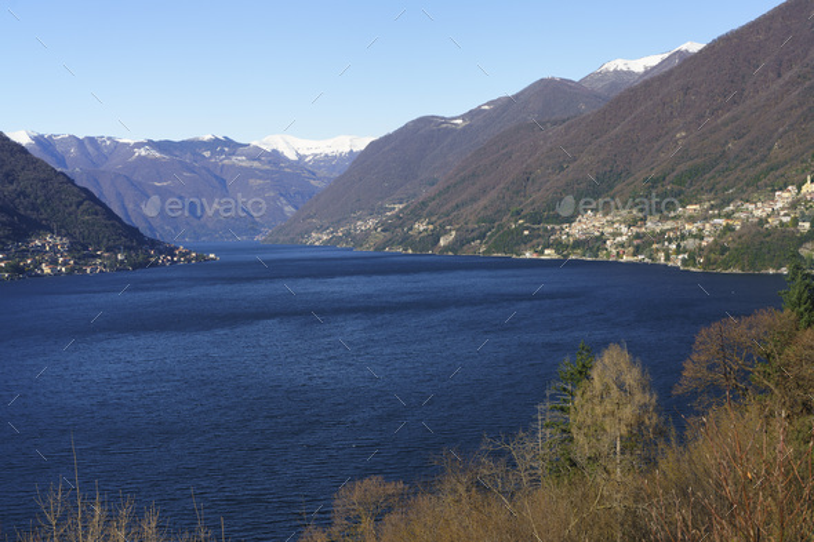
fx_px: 1085
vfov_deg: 28.1
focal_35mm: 48
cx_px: 407
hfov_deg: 41.1
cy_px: 271
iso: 100
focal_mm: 48
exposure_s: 1/125
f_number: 8
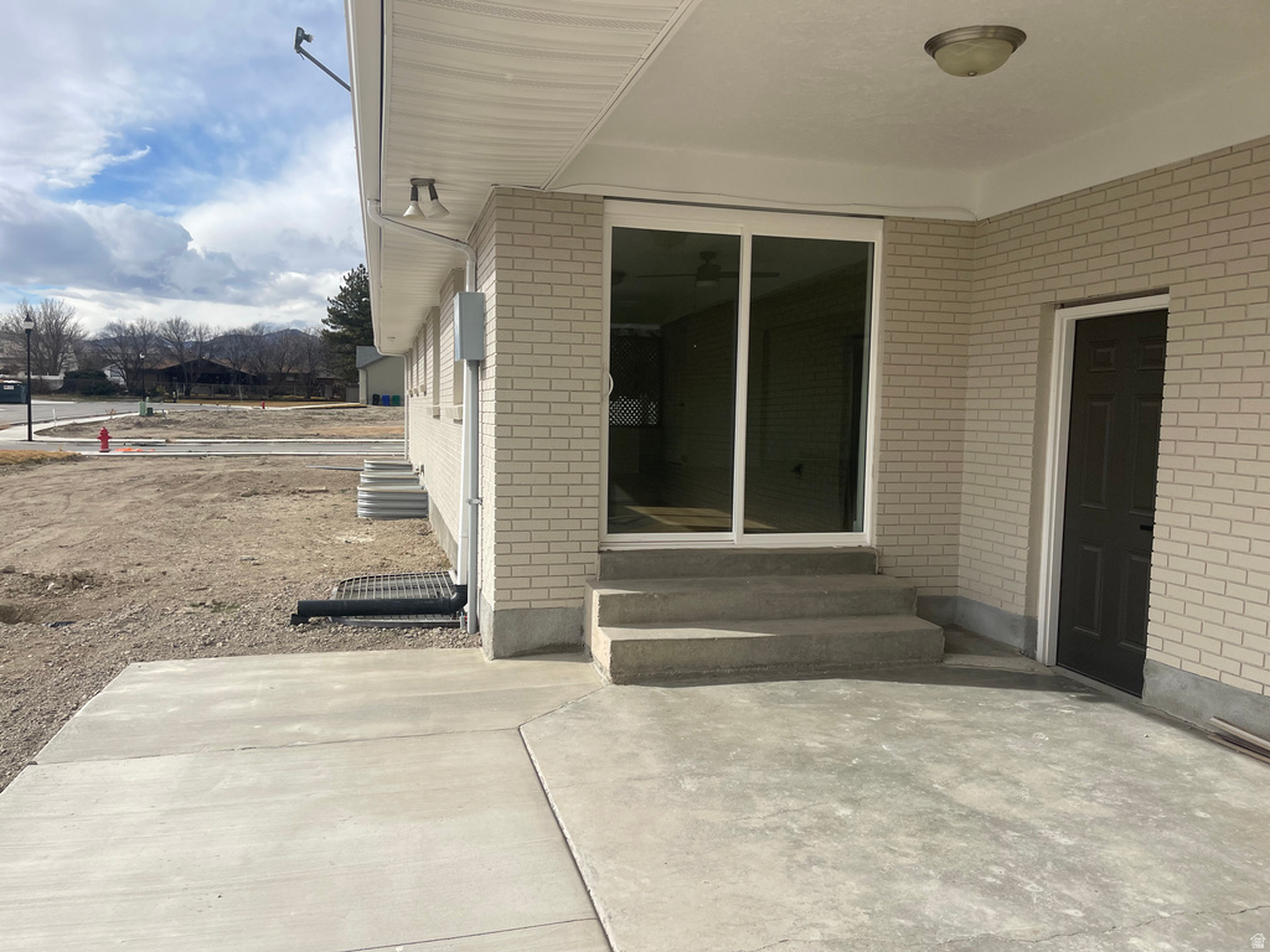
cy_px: 476
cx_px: 635
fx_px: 954
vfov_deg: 53.1
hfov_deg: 67.3
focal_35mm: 26
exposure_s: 1/5376
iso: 50
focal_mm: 5.1
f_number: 1.6
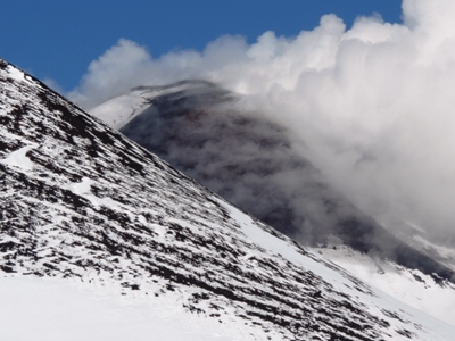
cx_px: 256
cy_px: 180
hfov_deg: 6.7
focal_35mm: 296
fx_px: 3891
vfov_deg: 5.0
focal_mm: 33
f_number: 4.6
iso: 80
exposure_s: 1/1600
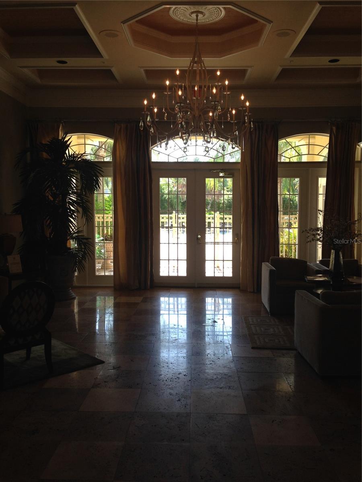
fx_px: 460
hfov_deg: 42.9
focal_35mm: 33
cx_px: 181
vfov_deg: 55.4
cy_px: 241
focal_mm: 4.12
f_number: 2.4
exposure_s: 1/146
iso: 50
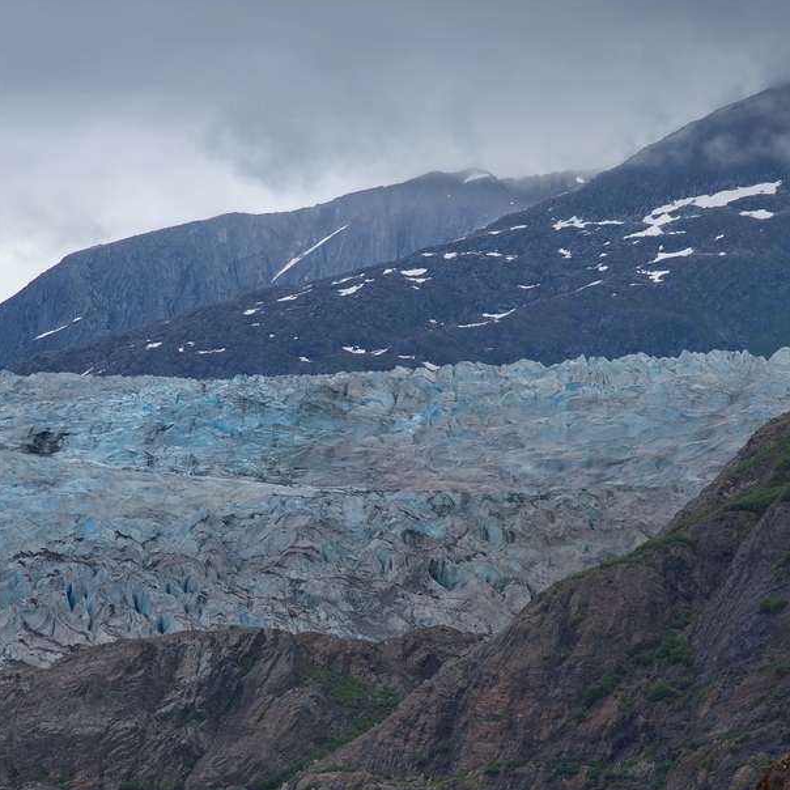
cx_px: 268
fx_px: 5577
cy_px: 481
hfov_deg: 8.1
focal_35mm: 216
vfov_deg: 8.1
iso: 100
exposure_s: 1/320
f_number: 9
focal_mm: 120
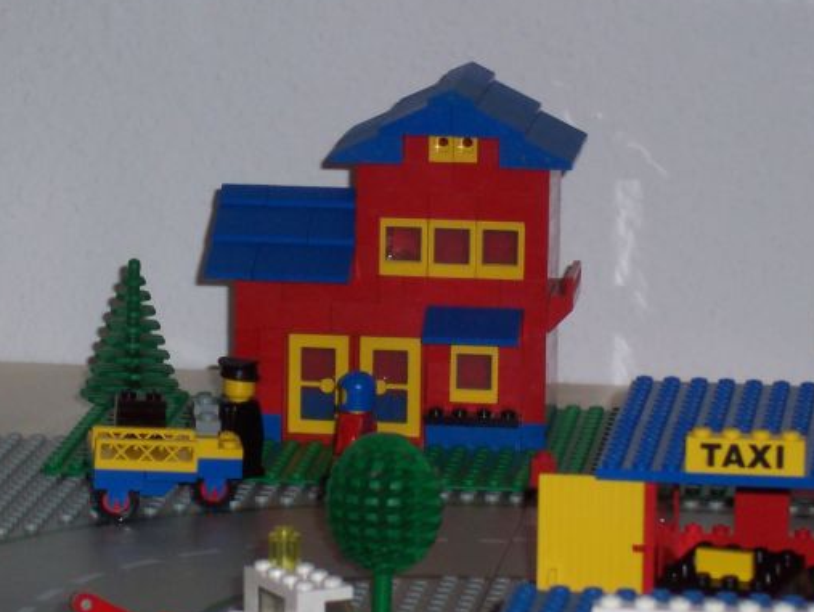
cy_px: 408
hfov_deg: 8.7
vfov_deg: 6.6
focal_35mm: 227
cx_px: 422
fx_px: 5342
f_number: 4.9
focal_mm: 22.4
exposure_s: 1/125
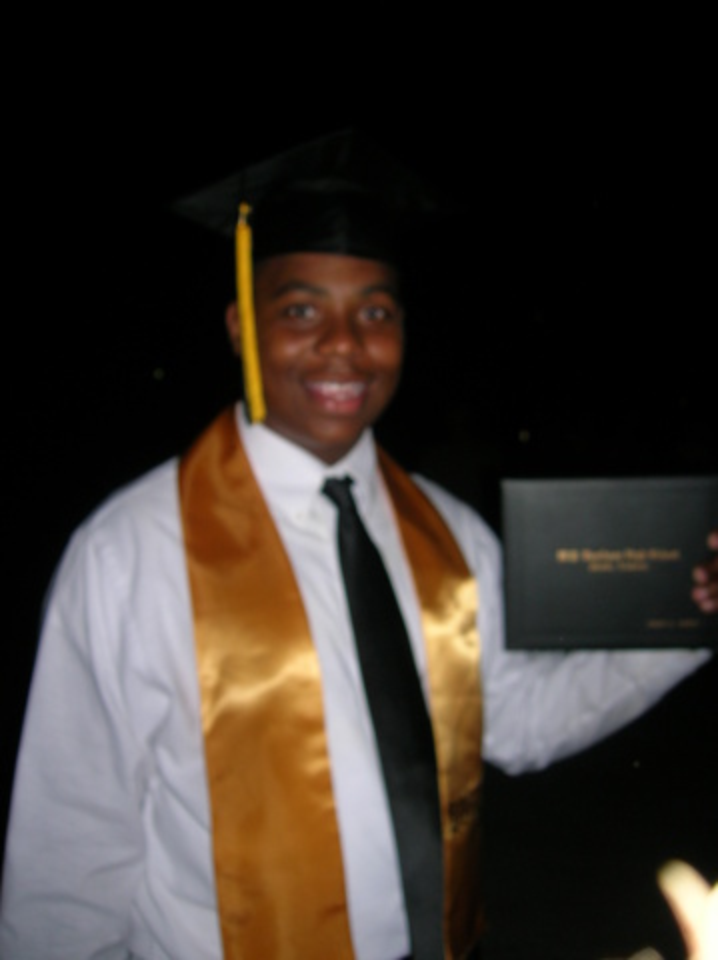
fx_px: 942
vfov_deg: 54.0
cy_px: 480
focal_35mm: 34
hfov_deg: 41.7
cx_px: 359
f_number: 2.9
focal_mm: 5.7
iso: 50
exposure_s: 1/60.1
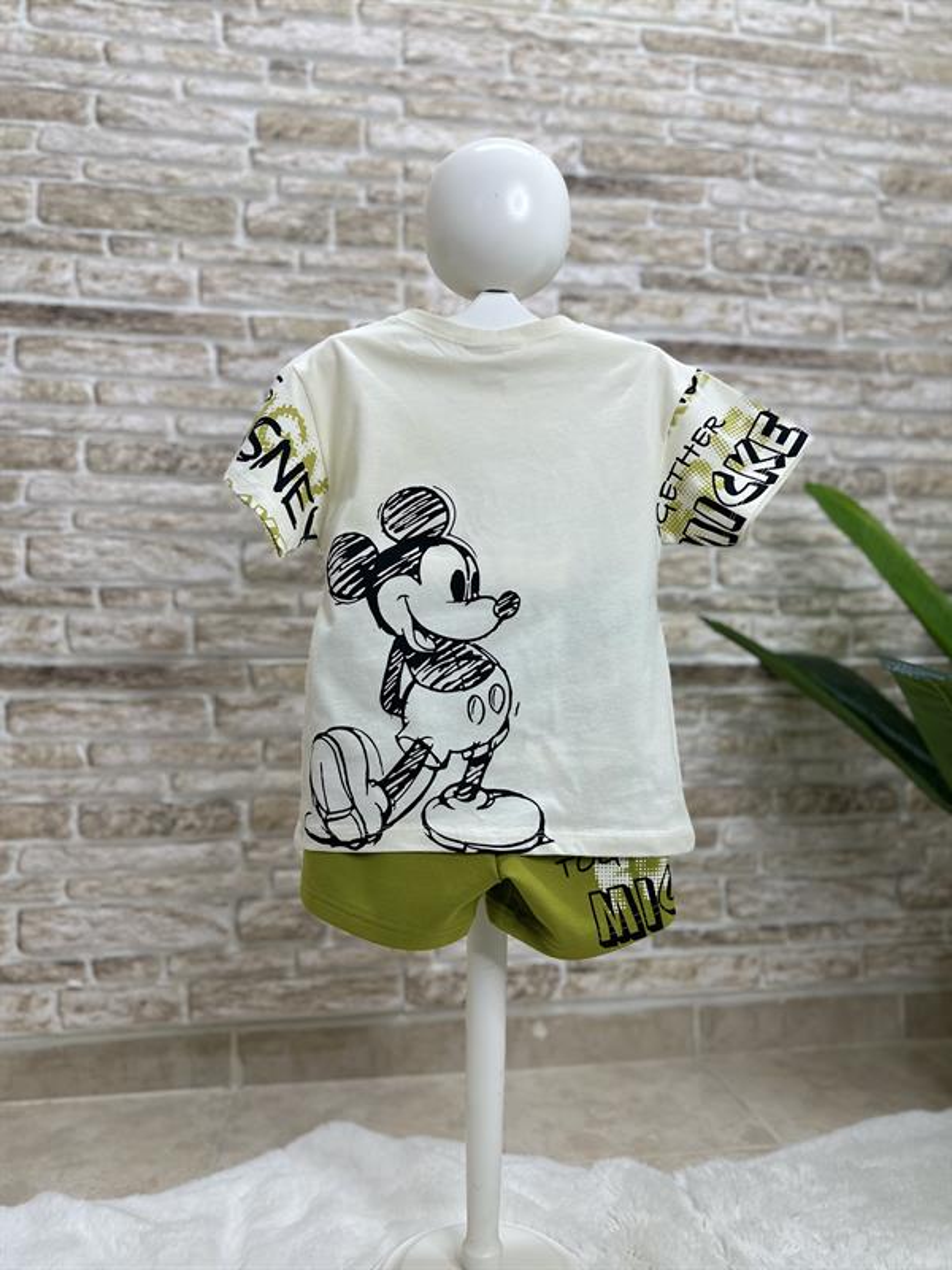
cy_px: 635
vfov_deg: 71.6
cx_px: 476
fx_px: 880
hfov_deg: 56.8
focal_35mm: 24
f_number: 1.78
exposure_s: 1/103
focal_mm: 6.86
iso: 50
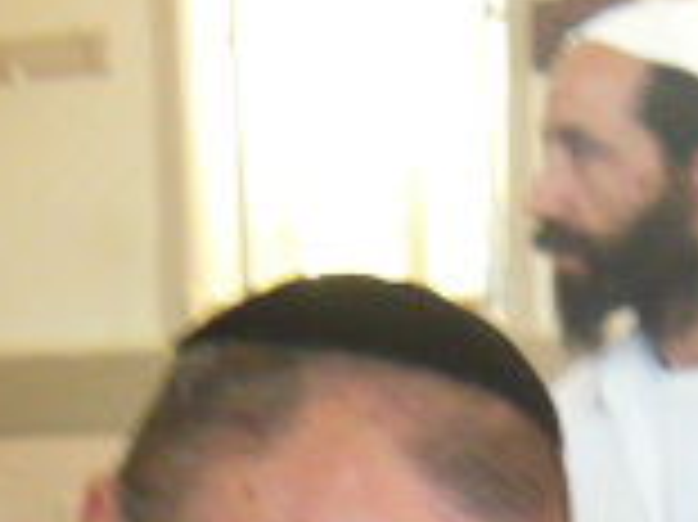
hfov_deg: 14.5
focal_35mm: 136
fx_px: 2740
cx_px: 464
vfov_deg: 10.2
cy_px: 994
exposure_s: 1/40
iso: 400
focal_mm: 5.5
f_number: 2.8
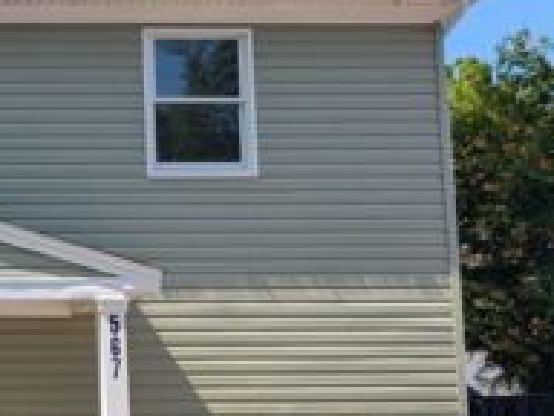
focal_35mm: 80
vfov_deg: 18.4
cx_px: -144
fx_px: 1280
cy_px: 272
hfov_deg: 22.2
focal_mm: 6.9
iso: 20
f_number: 1.68
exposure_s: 1/573
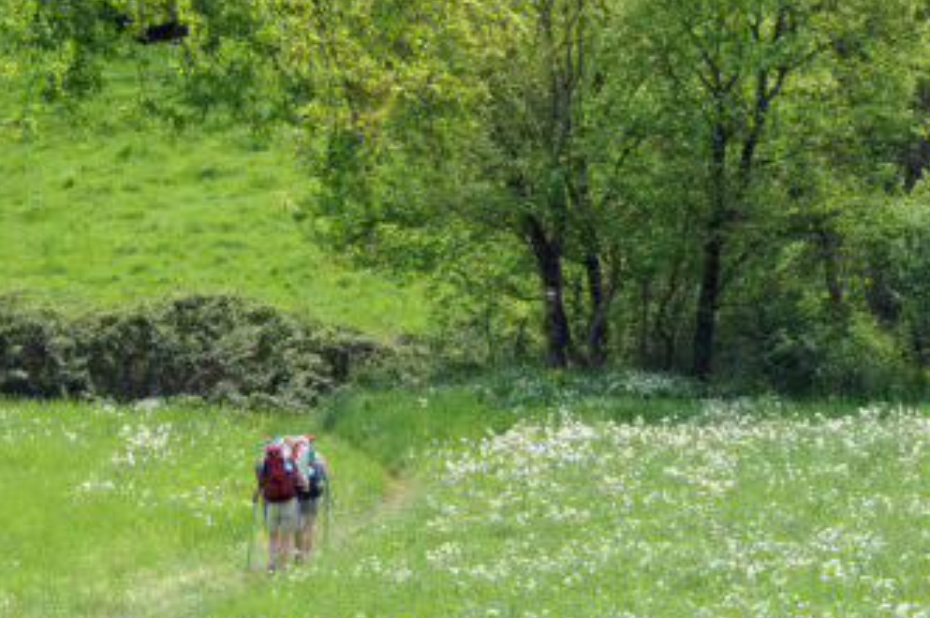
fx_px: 14039
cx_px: 208
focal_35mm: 544
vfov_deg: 2.5
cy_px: 288
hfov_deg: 3.8
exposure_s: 1/200
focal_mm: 200
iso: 200
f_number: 8
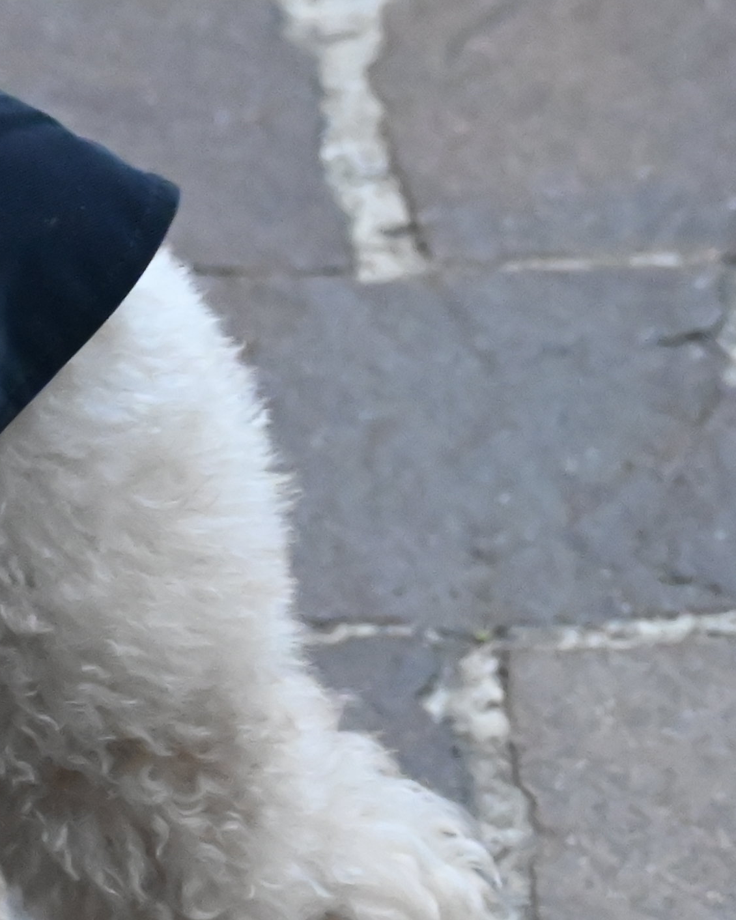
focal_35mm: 433
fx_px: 11787
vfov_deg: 4.5
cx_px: -531
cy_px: 936
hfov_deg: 3.6
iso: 6400
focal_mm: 78
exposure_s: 1/60
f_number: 4.8
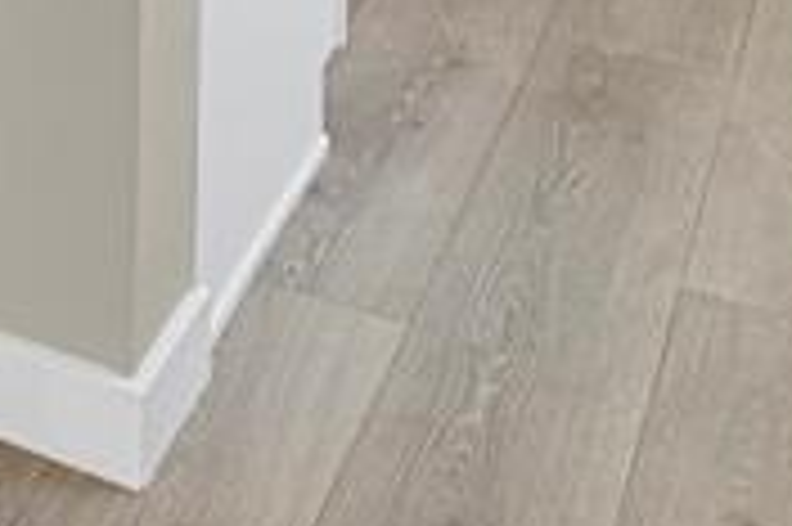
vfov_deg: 10.6
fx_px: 2176
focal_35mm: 99
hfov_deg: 15.6
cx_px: -868
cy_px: -935
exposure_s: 1.3
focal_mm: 17
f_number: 8
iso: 250
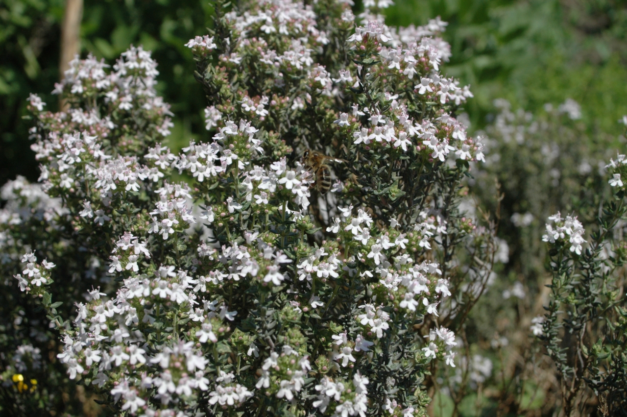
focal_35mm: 75
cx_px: 314
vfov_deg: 18.1
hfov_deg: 27.0
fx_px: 1305
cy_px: 208
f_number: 13
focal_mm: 50
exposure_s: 1/640
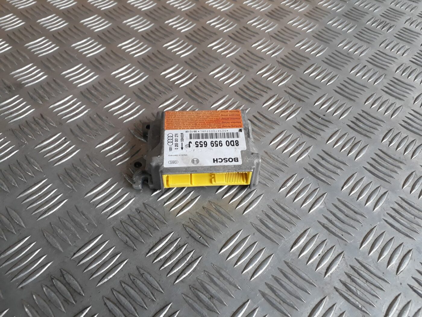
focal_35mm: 27
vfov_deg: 51.4
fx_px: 329
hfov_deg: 65.3
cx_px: 211
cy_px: 158
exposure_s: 1/50
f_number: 1.9
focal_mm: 3.6
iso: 50
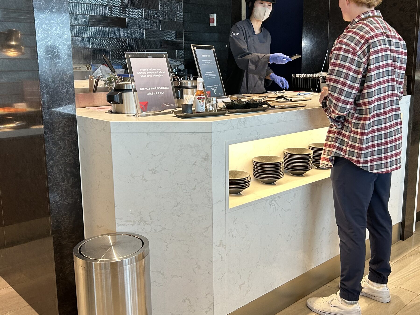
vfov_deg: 38.6
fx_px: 449
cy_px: 141
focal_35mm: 37
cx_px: 239
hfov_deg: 50.0
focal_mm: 5.7
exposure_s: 1/111
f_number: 1.5
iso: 125
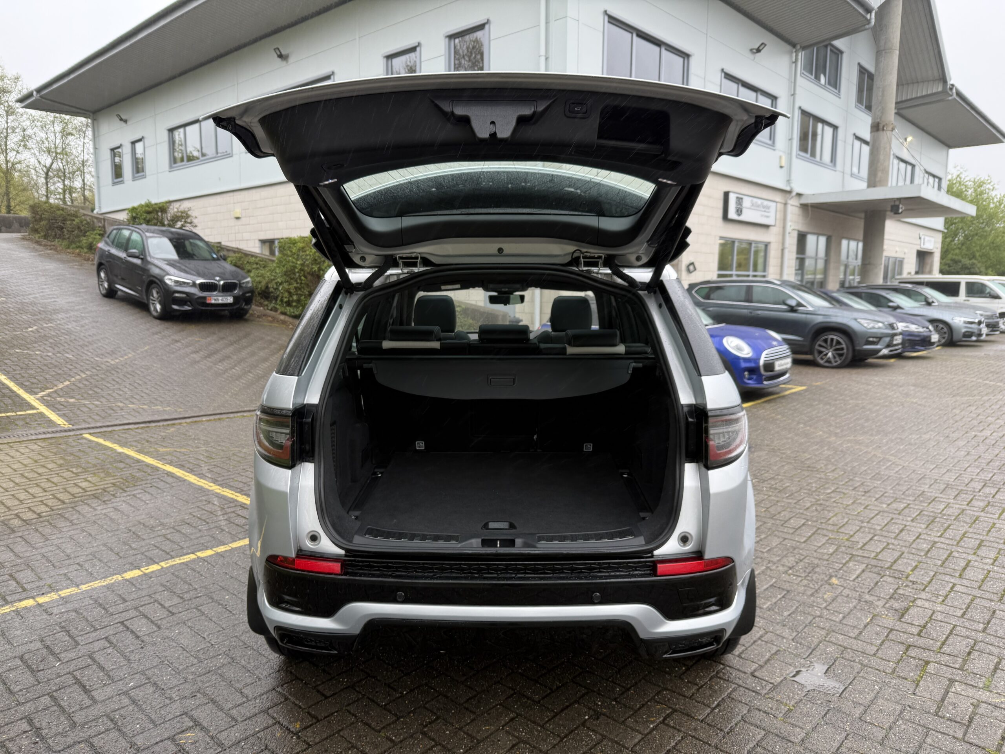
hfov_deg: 71.6
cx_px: 502
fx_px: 697
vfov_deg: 56.8
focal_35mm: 24
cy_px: 377
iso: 64
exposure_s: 1/148
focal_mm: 6.76
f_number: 1.78
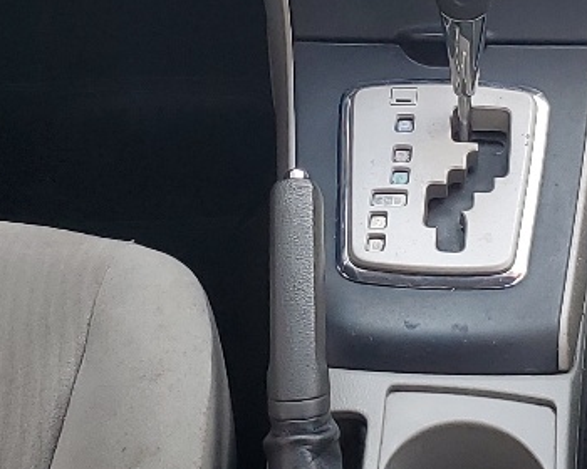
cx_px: 354
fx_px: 2015
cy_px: 132
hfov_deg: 16.6
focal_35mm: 116
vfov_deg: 13.3
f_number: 1.5
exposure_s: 1/120
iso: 53
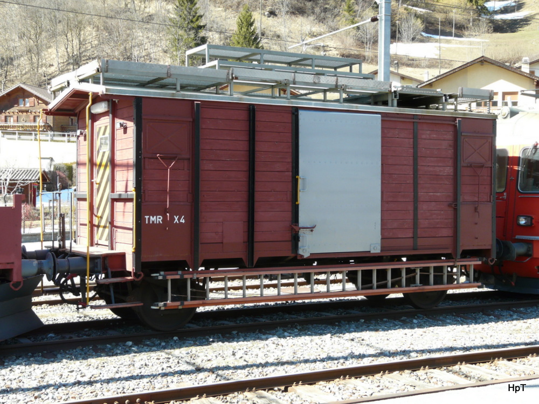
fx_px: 810
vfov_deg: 28.0
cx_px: 270
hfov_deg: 36.8
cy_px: 202
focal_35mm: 52
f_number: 4
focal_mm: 8.5
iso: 100
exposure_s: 1/160
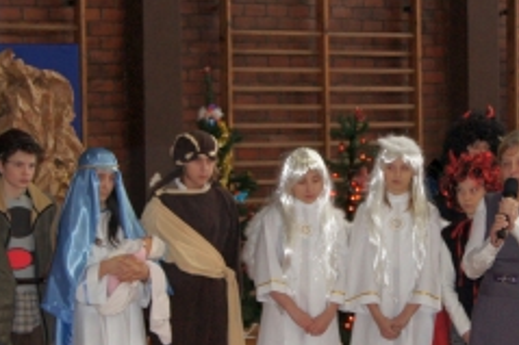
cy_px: 235
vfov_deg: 10.3
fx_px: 1916
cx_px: 415
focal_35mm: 133
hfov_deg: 15.3
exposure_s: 1/60
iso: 800
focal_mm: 40
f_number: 5.6
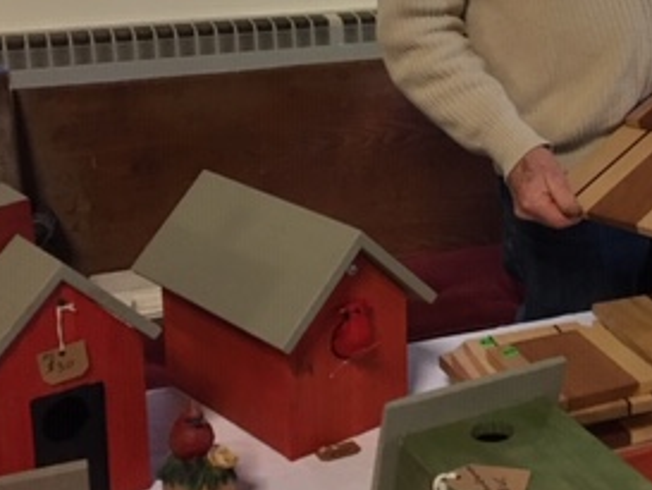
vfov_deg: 21.4
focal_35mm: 68
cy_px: 112
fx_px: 1281
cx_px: 576
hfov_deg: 27.6
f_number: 2.2
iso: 200
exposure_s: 1/30
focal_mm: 4.15
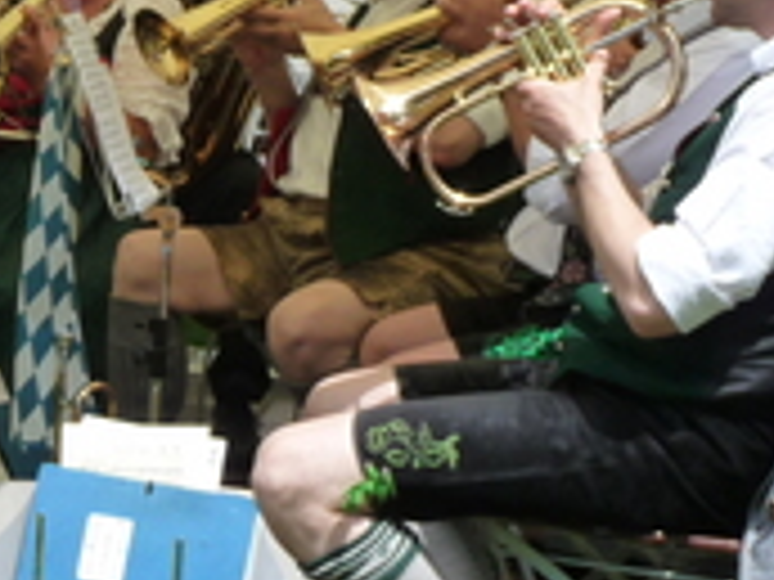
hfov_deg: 12.2
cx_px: -331
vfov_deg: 9.5
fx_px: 3466
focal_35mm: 155
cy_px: 112
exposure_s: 1/500
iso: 160
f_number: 4.2
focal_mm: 8.5
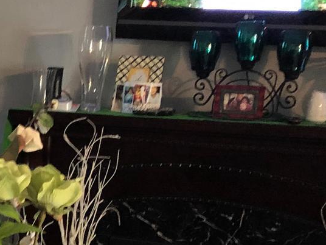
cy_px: 250
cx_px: -207
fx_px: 1008
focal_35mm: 107
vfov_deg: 13.6
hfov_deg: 16.3
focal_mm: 3.99
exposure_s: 1/6
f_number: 1.8
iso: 100
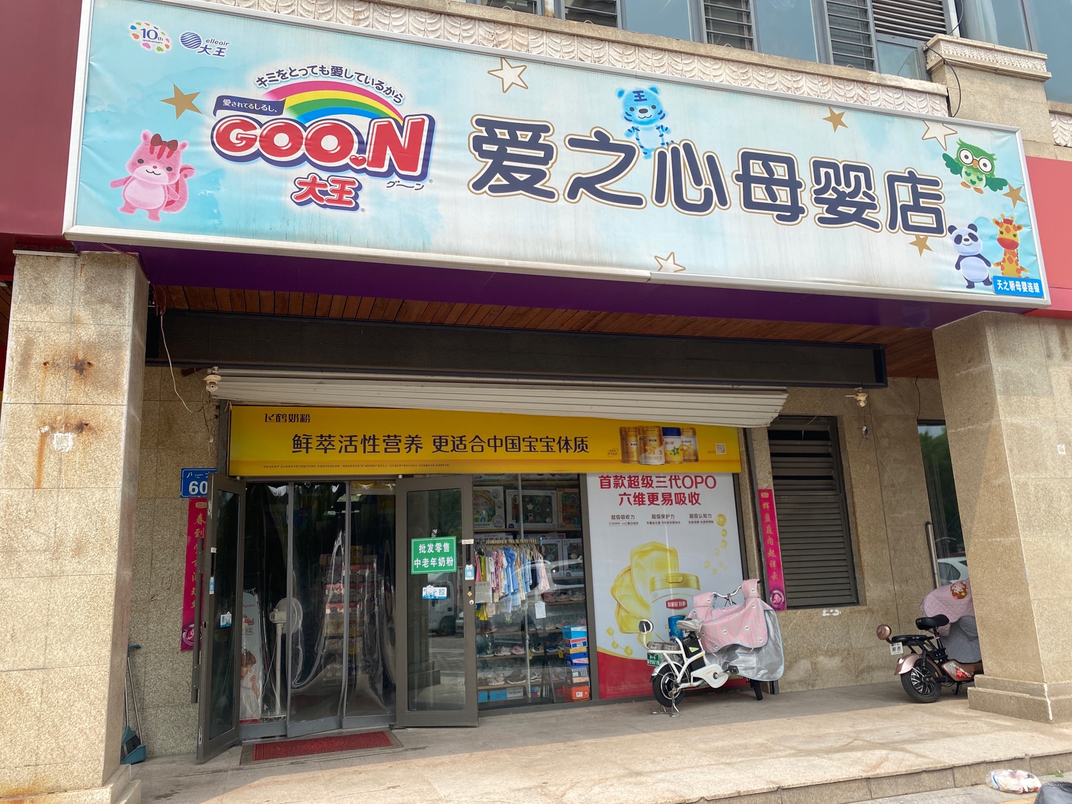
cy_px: 402
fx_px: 805
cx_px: 536
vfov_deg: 53.1
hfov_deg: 67.3
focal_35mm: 26
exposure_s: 1/2358
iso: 32
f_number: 1.8
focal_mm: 4.25
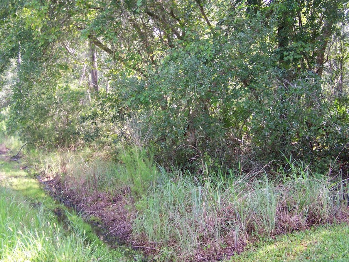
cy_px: 115
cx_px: 170
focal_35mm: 43
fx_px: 434
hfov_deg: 43.8
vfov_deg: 33.6
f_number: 2.8
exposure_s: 1/60
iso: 100
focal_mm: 6.3
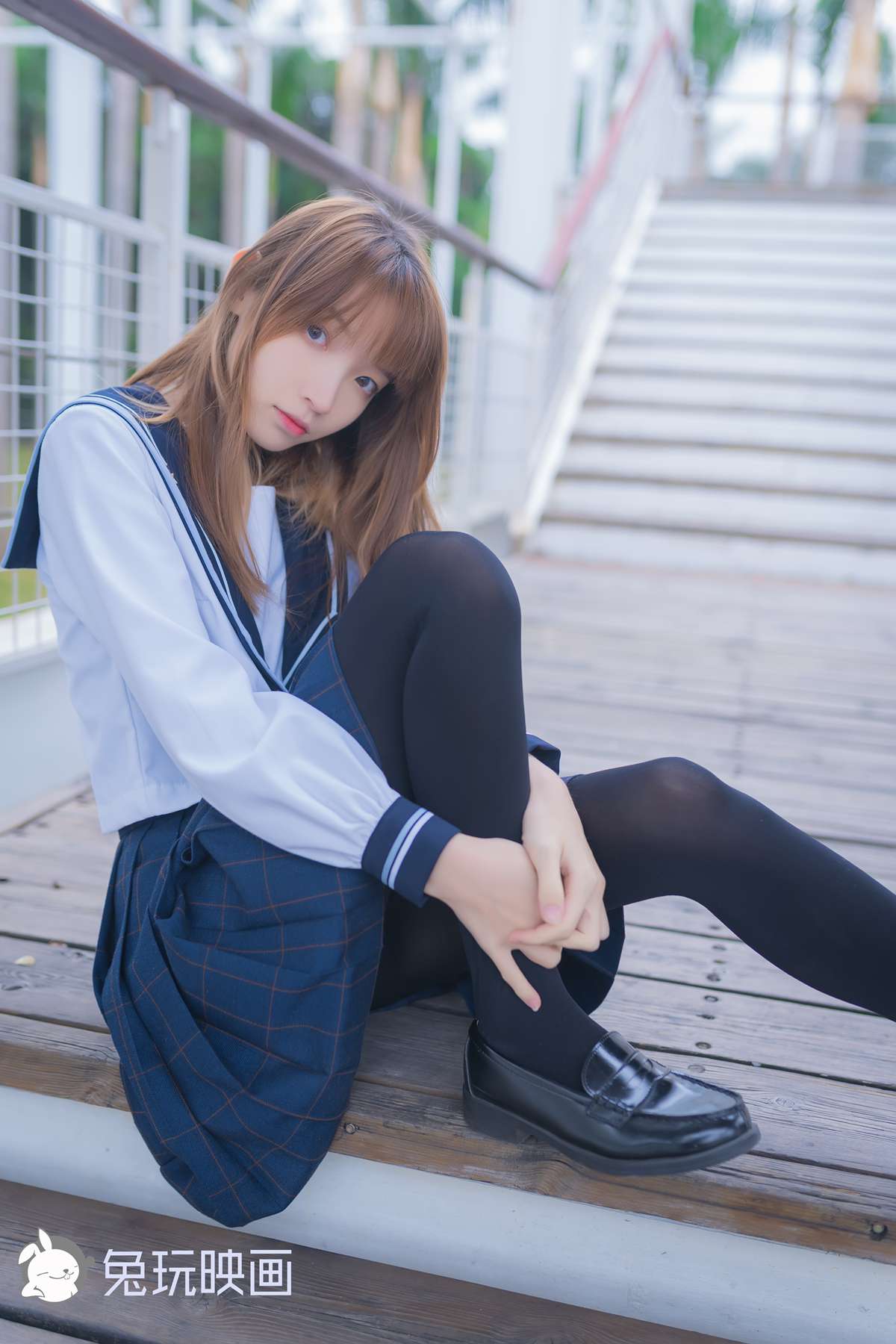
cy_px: 672
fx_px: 1307
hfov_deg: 37.9
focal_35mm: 35
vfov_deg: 54.4
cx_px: 448
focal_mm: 35
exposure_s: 1/320
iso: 100
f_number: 2
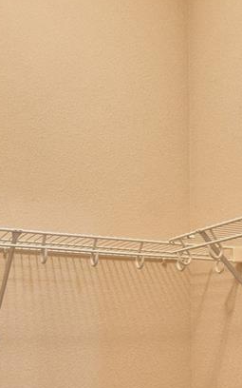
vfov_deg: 41.6
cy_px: 332
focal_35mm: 45
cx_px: 129
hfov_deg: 28.6
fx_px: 475
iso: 400
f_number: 4.5
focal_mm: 10
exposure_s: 1/60
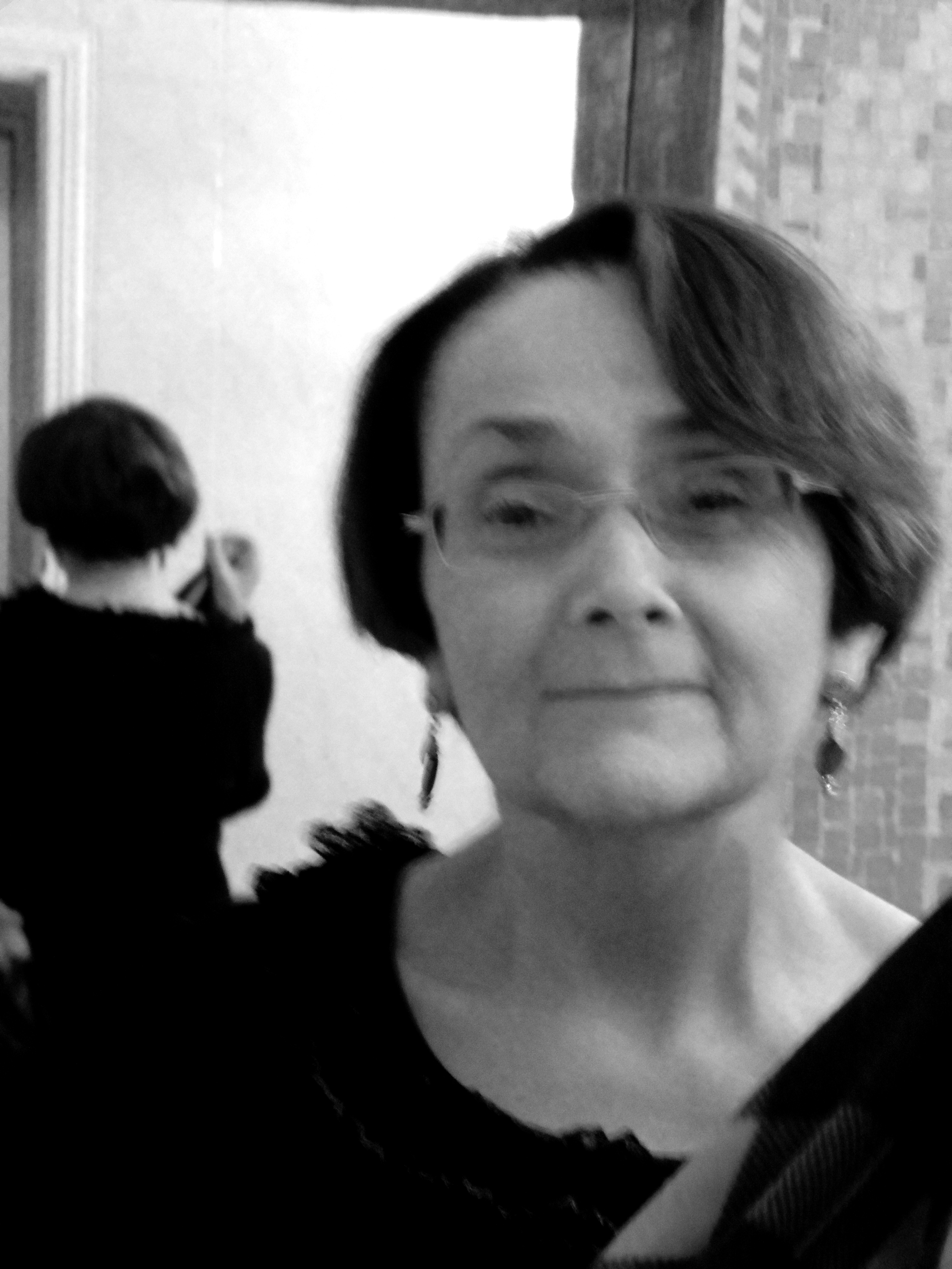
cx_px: 476
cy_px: 634
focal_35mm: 154
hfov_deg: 9.6
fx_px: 5647
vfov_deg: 12.8
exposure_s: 1/6
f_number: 5.4
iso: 800
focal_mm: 27.6
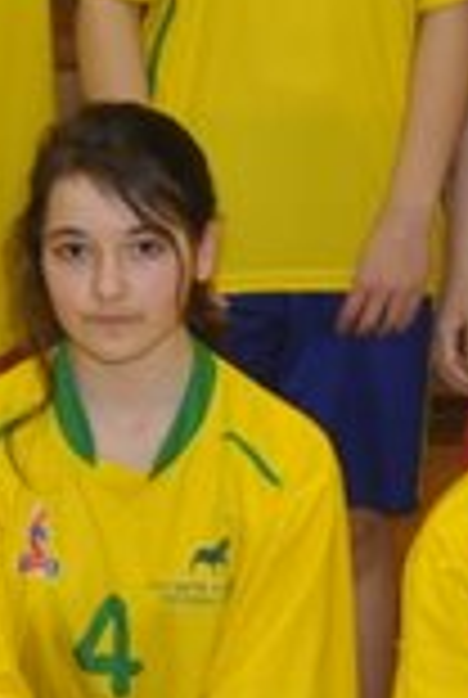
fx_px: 4193
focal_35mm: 216
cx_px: 392
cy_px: 68
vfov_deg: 9.5
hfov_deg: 6.4
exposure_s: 1/60
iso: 400
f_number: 5
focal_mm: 28
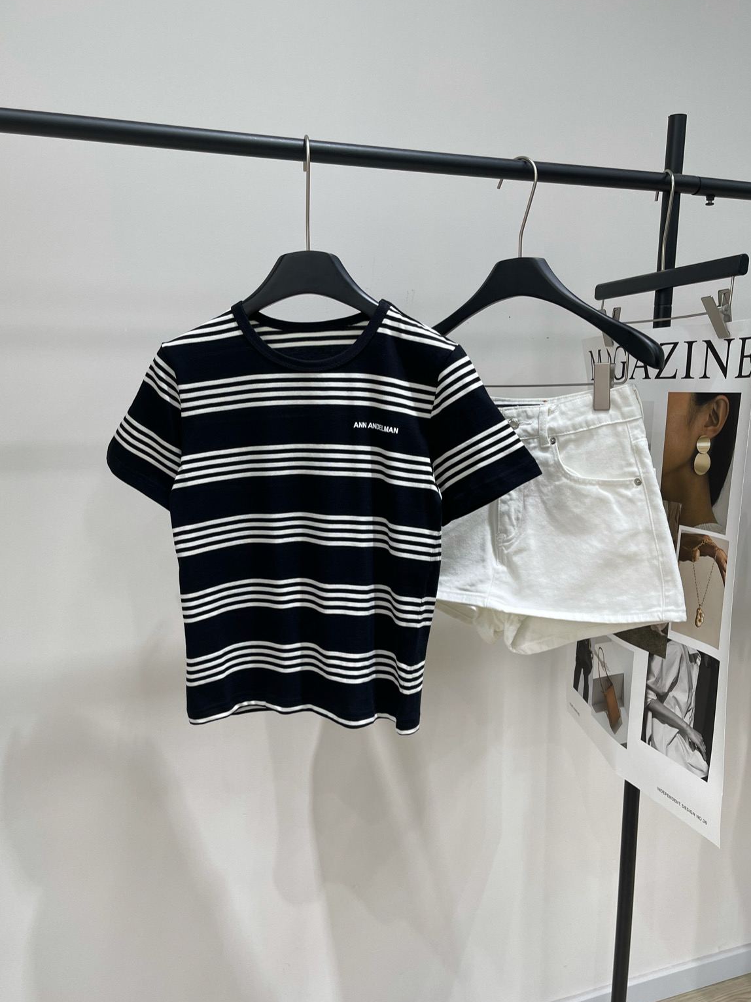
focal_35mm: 29
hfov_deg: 48.2
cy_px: 528
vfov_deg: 61.6
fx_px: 839
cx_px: 335
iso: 40
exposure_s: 1/100
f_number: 1.6
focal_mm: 5.1
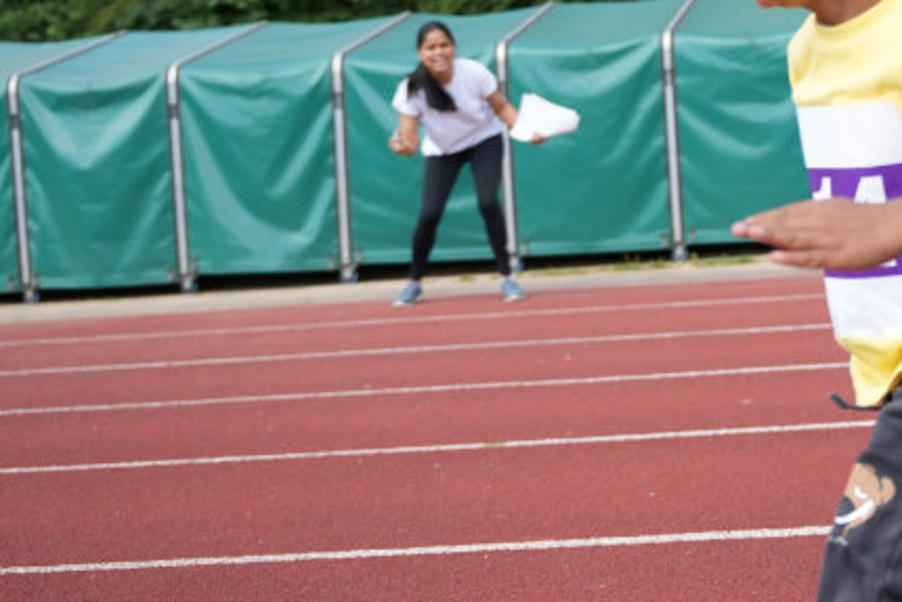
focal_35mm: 76
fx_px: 1905
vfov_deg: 17.8
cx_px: 833
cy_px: 112
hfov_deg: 25.7
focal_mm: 32
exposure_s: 1/3200
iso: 400
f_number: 2.8
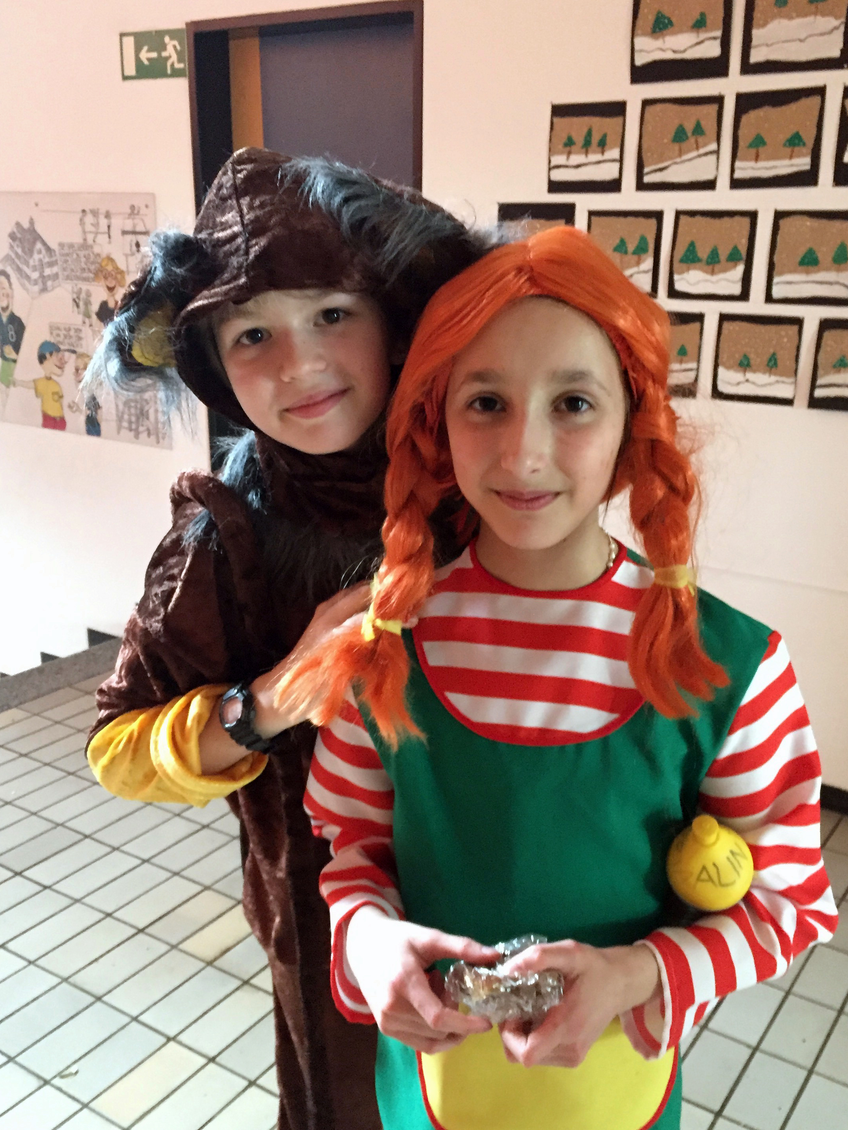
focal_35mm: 33
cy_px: 617
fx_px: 1078
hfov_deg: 42.9
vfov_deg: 55.3
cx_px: 449
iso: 640
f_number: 2.2
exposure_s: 1/17
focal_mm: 4.15
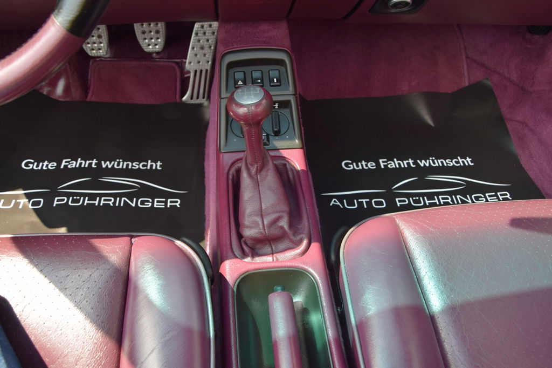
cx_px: 276
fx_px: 805
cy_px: 184
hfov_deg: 37.9
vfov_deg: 25.7
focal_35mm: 52
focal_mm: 35
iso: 320
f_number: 8
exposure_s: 1/250
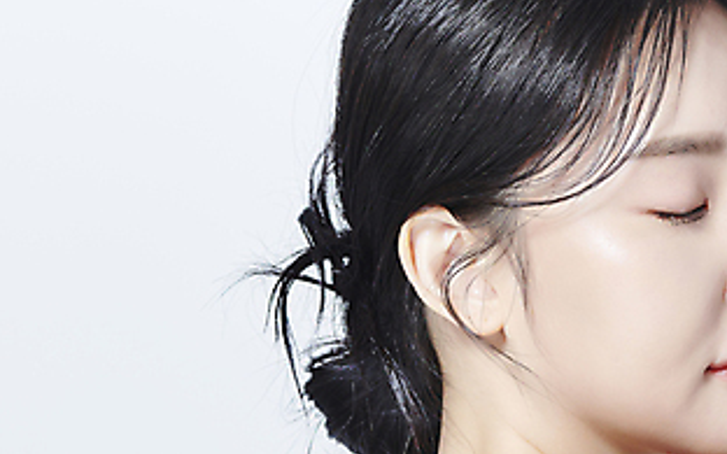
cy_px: 284
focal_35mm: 206
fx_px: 4081
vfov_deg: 6.4
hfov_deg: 10.2
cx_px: 522
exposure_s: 1/125
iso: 64
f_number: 13
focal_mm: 105
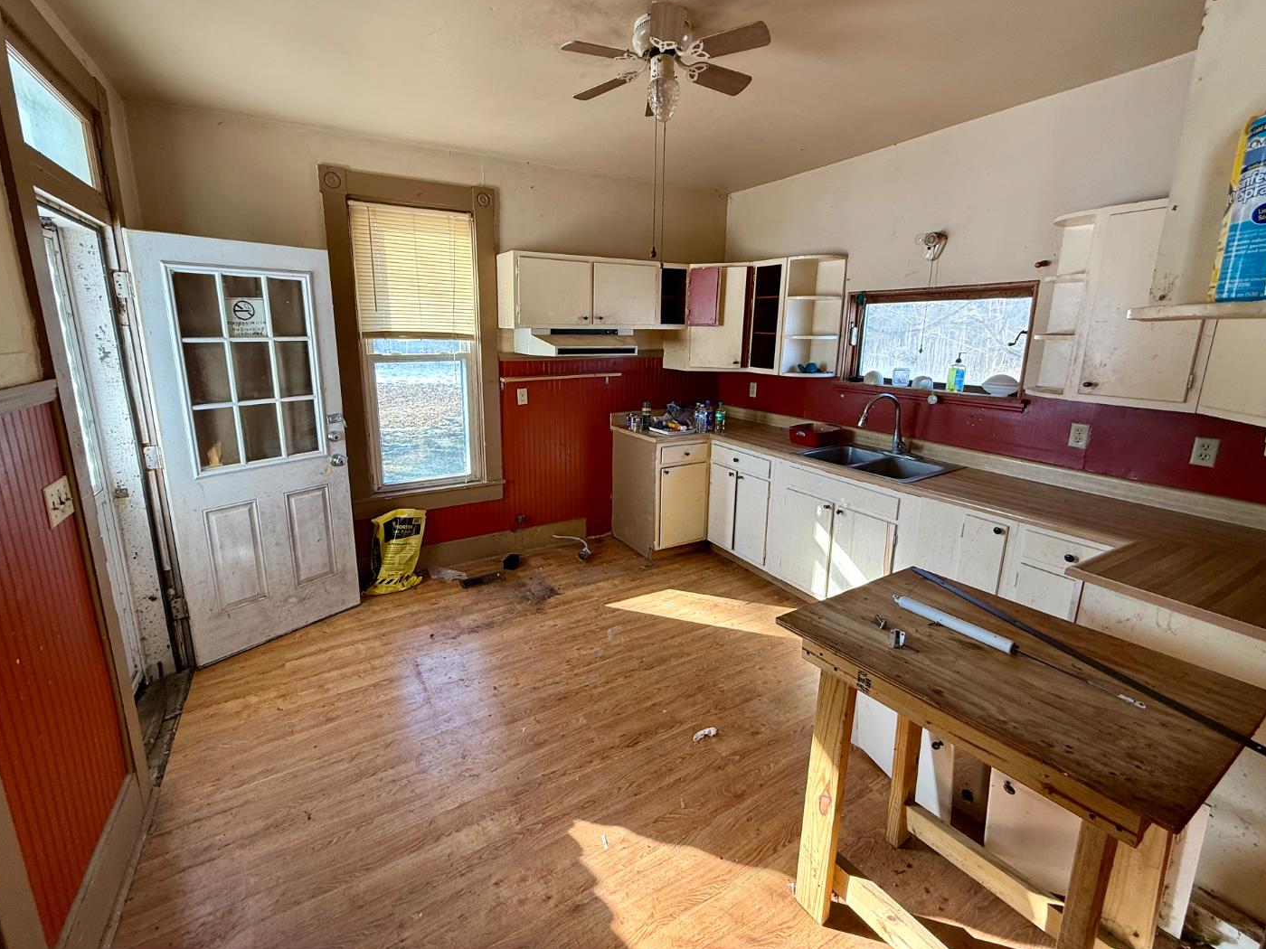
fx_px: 549
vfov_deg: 81.6
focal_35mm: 15
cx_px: 607
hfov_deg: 98.1
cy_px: 442
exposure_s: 1/102
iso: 64
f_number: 2.2
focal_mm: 2.22
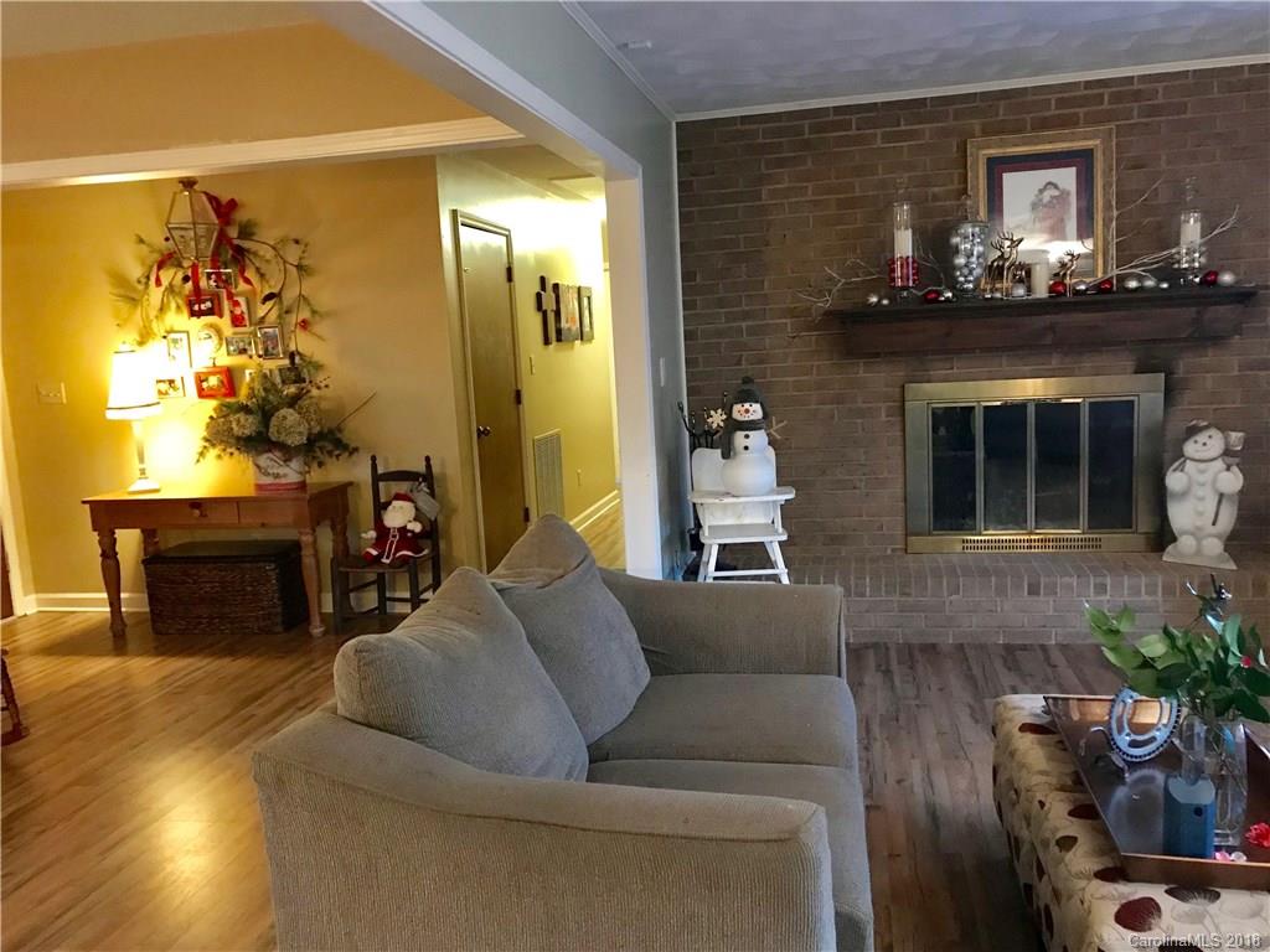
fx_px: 1027
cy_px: 476
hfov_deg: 63.4
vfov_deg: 49.7
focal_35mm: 28
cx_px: 635
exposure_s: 1/4
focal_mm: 3.99
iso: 100
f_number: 1.8
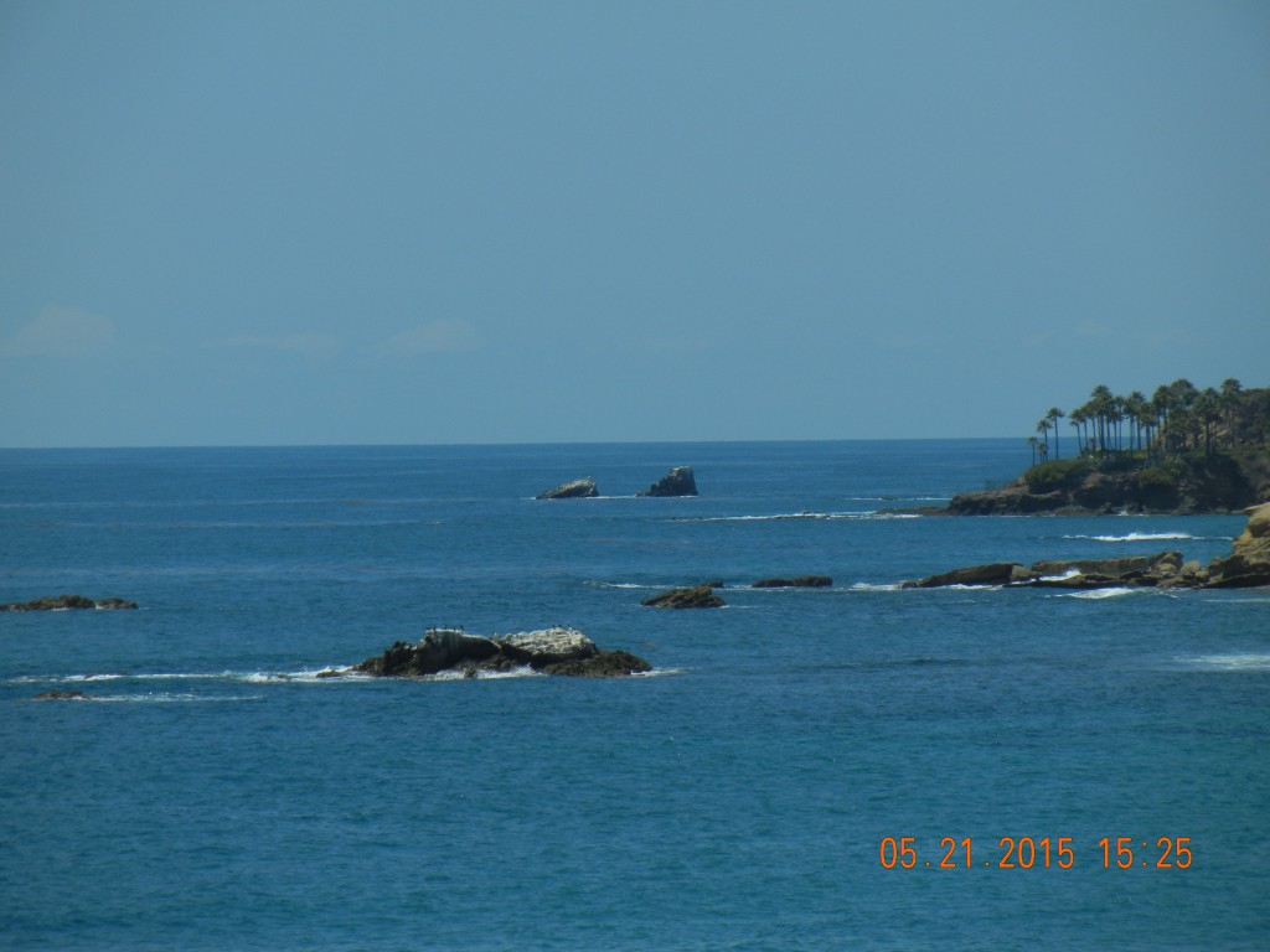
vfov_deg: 5.7
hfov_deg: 7.6
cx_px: 635
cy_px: 476
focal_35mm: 262
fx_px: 9612
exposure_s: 1/445
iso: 160
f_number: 10.2
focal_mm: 47.2
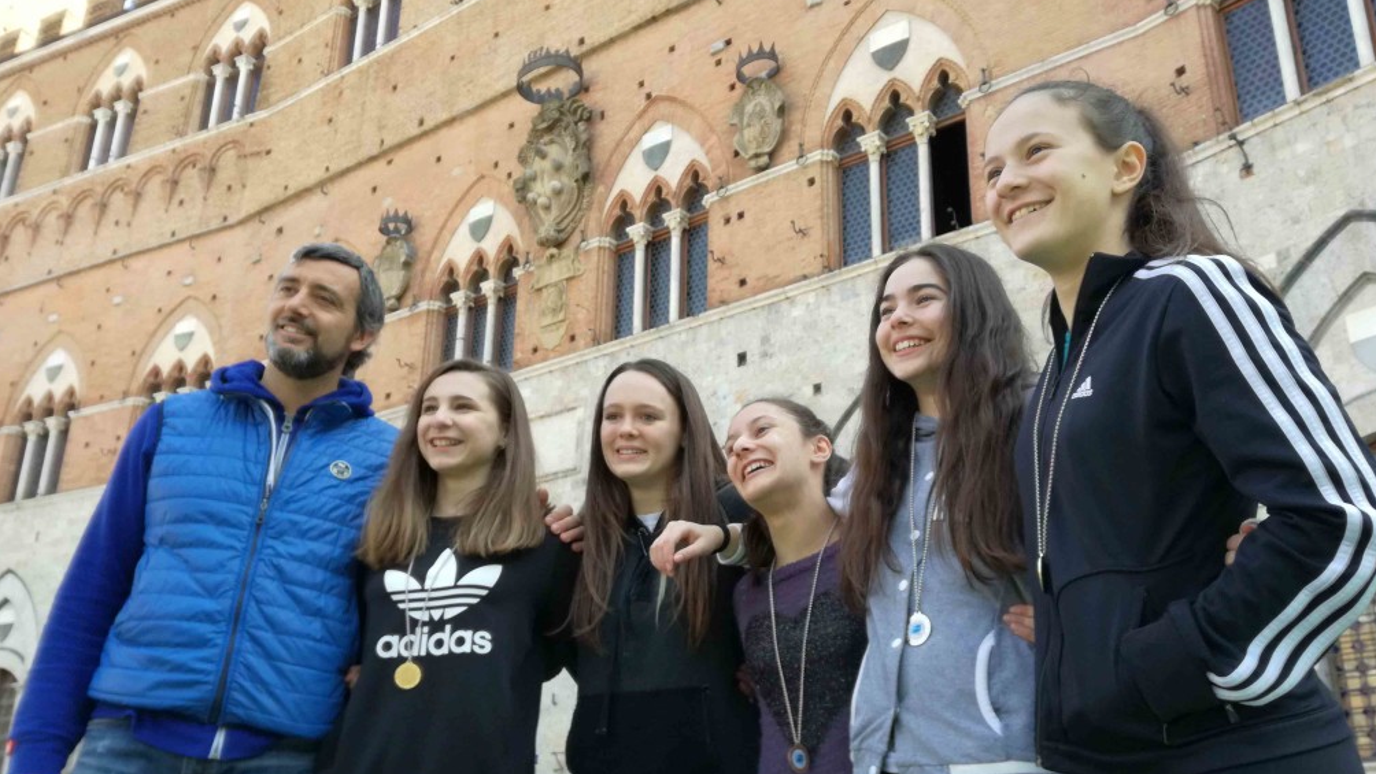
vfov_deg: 38.8
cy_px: 460
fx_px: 1095
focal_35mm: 30
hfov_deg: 64.3
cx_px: 689
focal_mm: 3.79
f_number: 2
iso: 50
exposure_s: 1/217
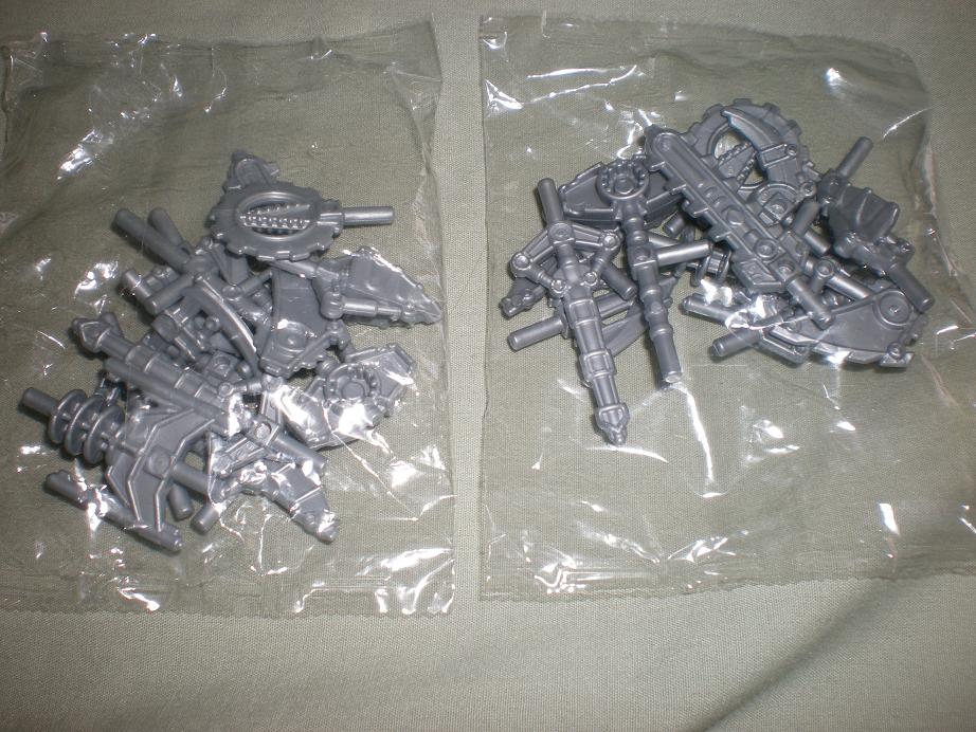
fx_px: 1072
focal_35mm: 38
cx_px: 488
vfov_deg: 37.7
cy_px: 366
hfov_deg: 49.0
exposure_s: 1/60
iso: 64
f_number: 4.6
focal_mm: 6.3
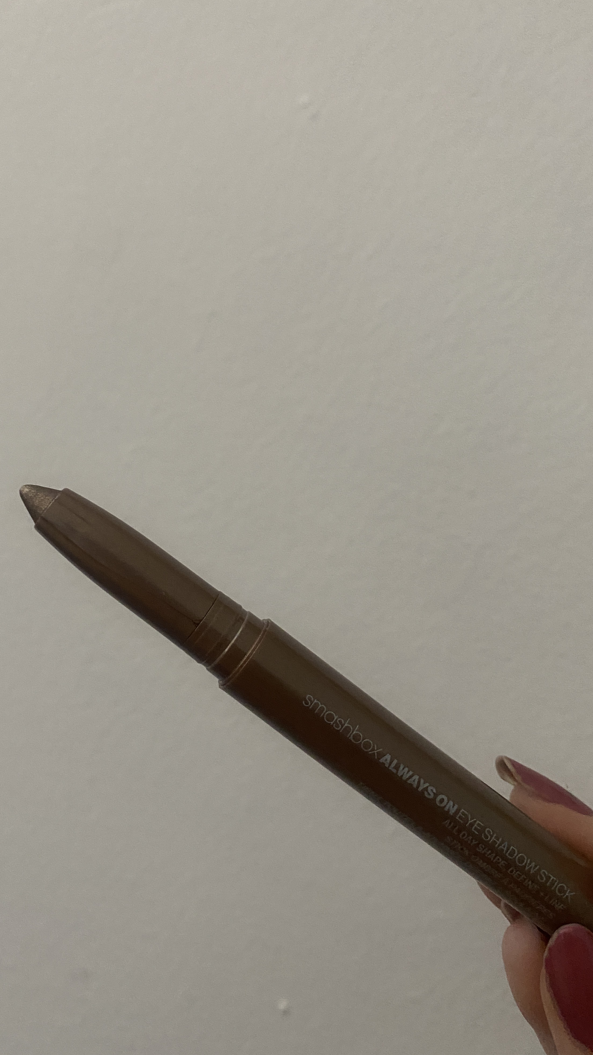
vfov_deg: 66.1
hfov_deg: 39.9
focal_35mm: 29
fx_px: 811
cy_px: 533
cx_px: 217
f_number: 1.8
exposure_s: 1/40
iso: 320
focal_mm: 4.25
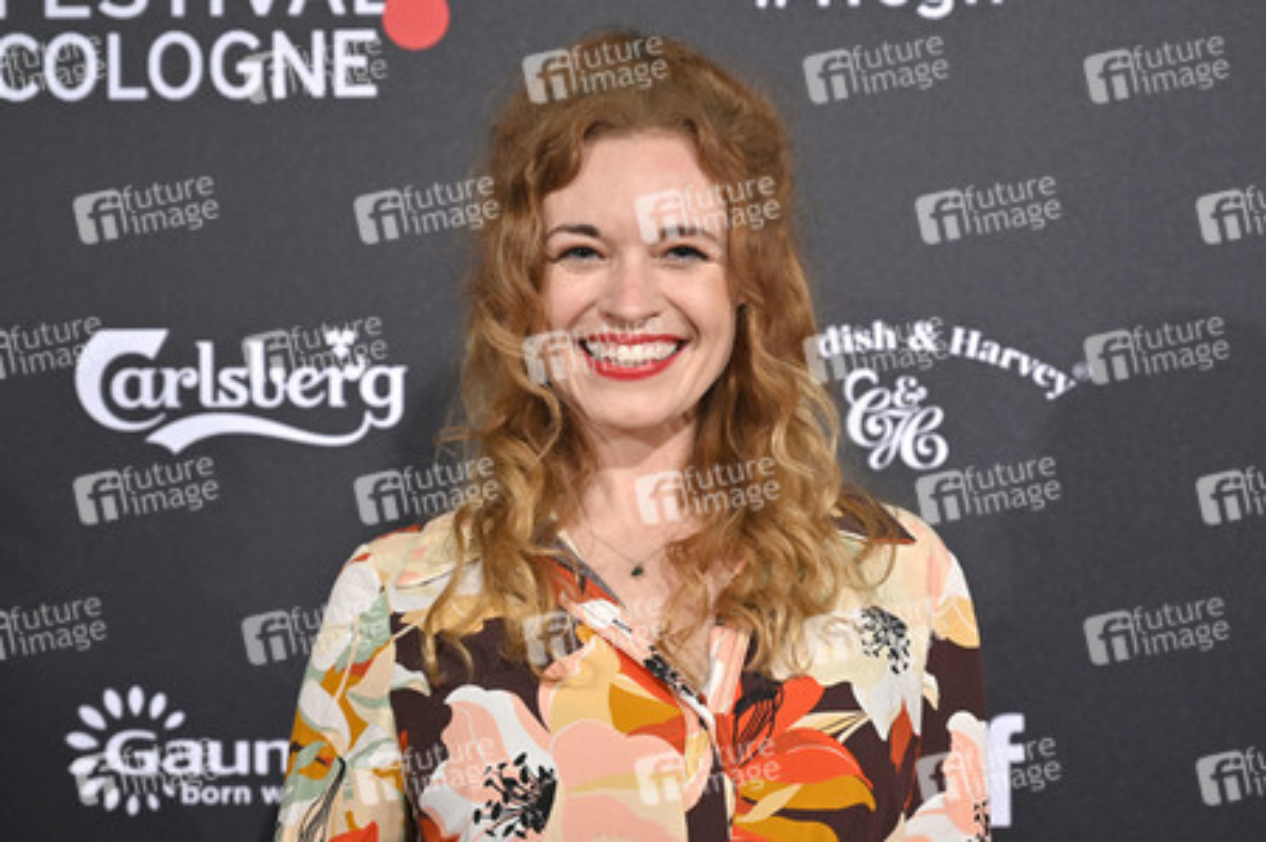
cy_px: 421
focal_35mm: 68
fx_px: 2390
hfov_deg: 29.7
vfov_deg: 20.0
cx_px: 633
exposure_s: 1/200
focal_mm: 68
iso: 800
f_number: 4
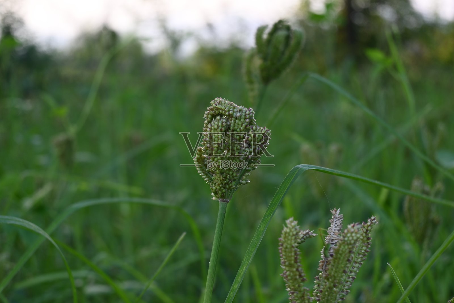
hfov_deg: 27.0
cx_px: 227
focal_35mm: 75
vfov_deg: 18.2
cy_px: 152
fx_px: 946
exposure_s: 1/60
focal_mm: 50
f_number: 6.3
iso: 125
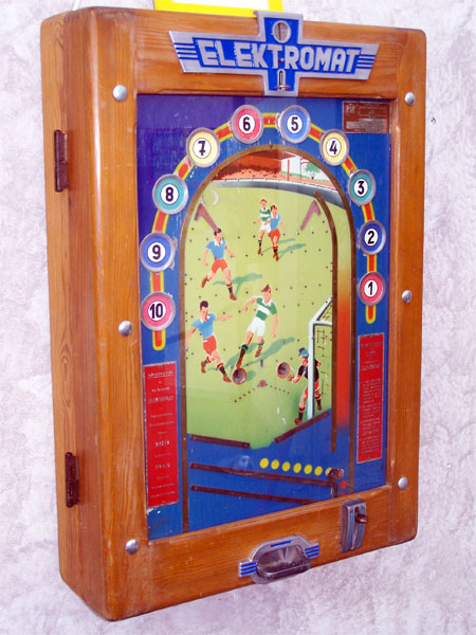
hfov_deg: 24.8
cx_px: 238
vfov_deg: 32.7
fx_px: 1082
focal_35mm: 59
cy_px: 318
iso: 140
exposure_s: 1/125
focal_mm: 9.8
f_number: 3.1
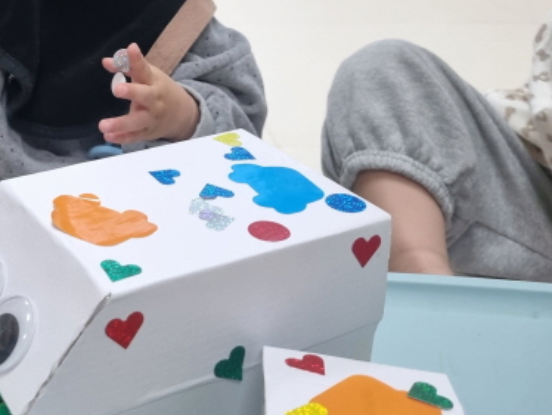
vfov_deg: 28.0
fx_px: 798
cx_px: 35
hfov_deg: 35.5
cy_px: 41
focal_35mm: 50
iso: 160
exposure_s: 1/120
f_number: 1.8
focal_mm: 5.4
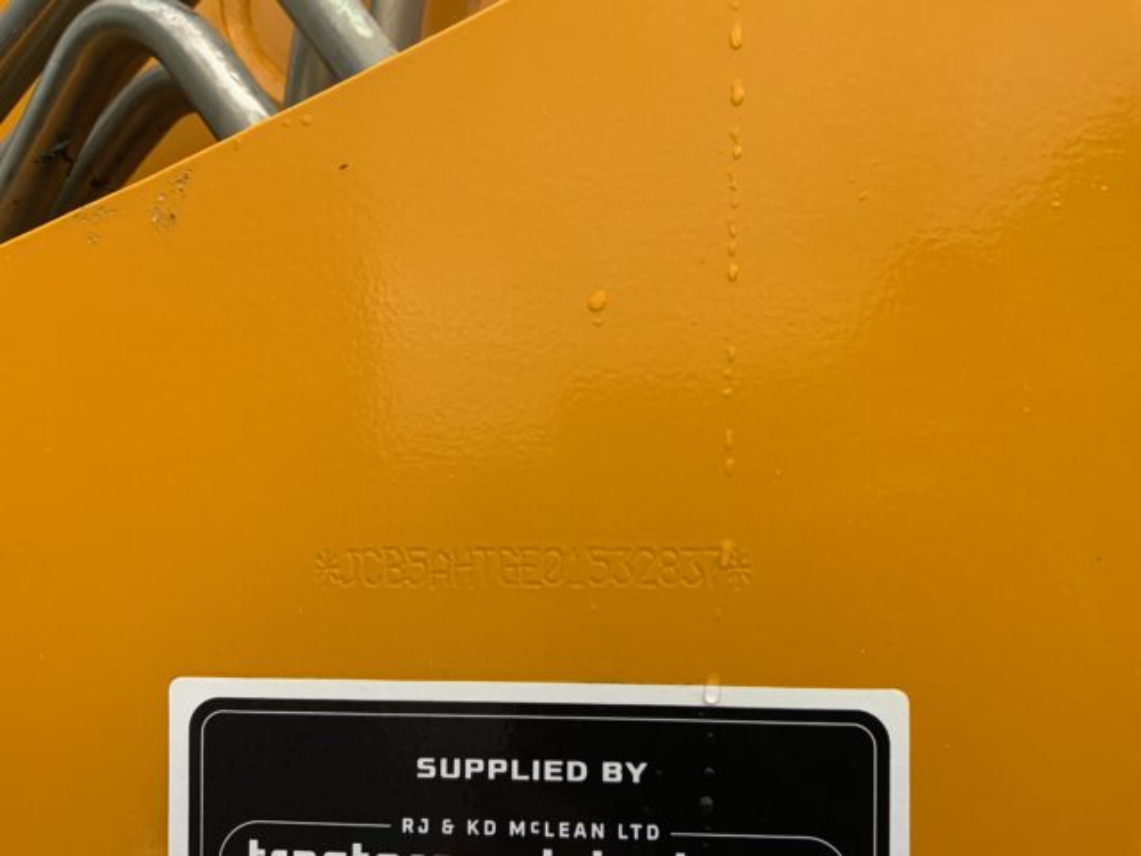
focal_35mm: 29
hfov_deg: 61.7
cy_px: 428
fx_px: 956
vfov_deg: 48.2
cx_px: 570
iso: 50
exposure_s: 1/122
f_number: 1.8
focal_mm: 3
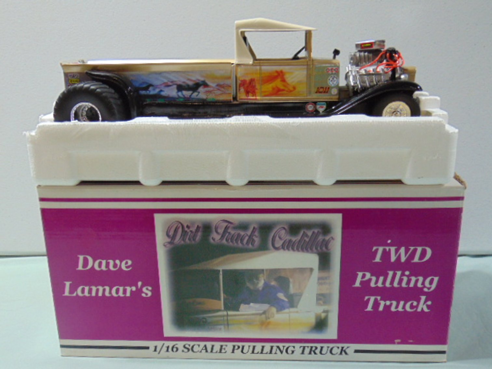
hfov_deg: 52.6
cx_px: 246
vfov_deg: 40.7
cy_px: 184
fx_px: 497
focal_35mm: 35
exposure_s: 1/50
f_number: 3.2
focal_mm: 6.3
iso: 200
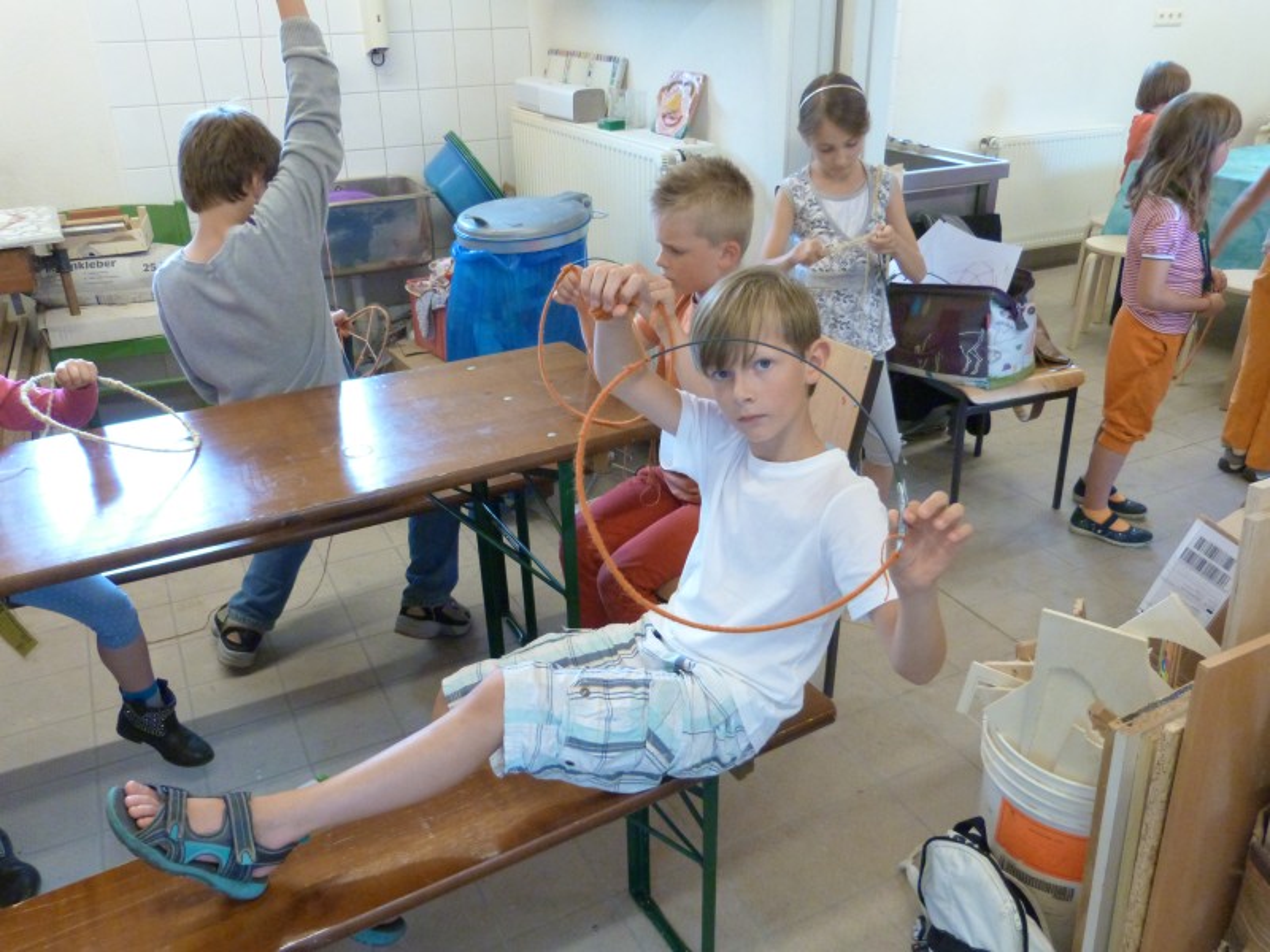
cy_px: 476
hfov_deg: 63.4
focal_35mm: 28
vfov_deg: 49.7
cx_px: 635
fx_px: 1027
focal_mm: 4.9
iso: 400
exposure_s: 1/30
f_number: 2.9
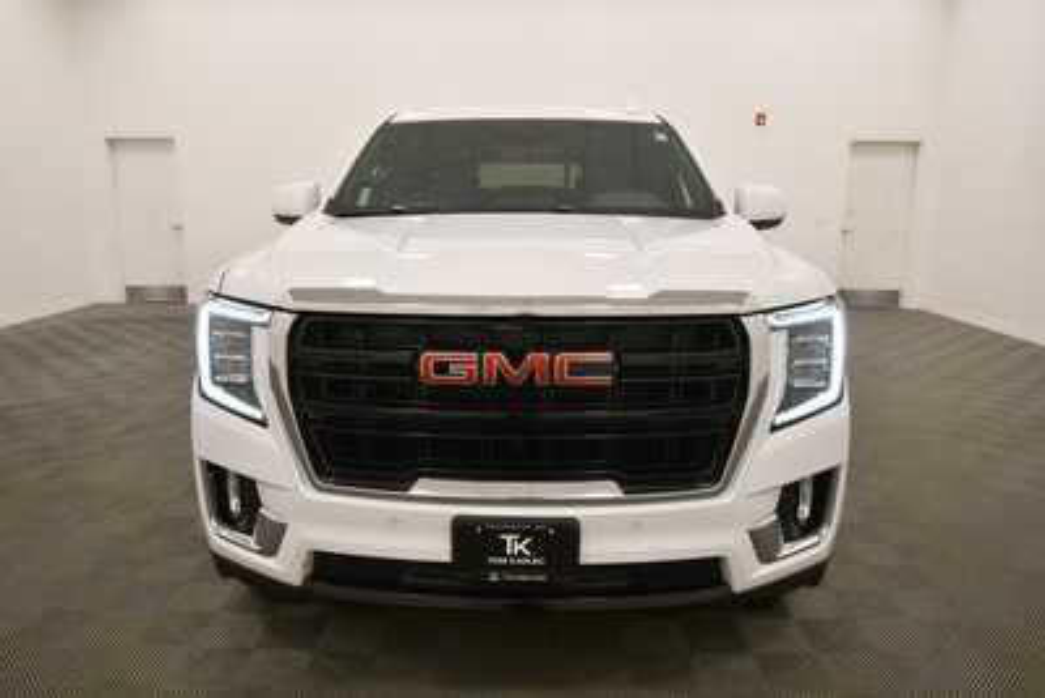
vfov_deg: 48.0
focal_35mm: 27
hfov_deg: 67.4
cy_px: 349
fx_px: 784
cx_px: 522
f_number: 5.3
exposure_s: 1/250
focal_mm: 18
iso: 720
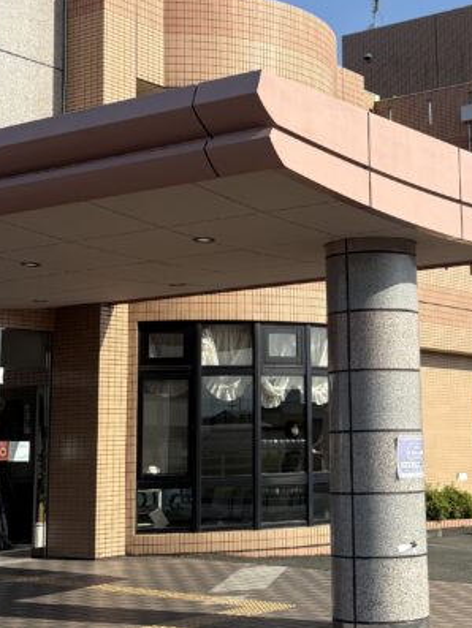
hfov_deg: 21.8
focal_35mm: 67
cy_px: 220
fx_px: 1217
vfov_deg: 28.8
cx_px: 341
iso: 50
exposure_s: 1/3623
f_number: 1.6
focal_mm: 5.96
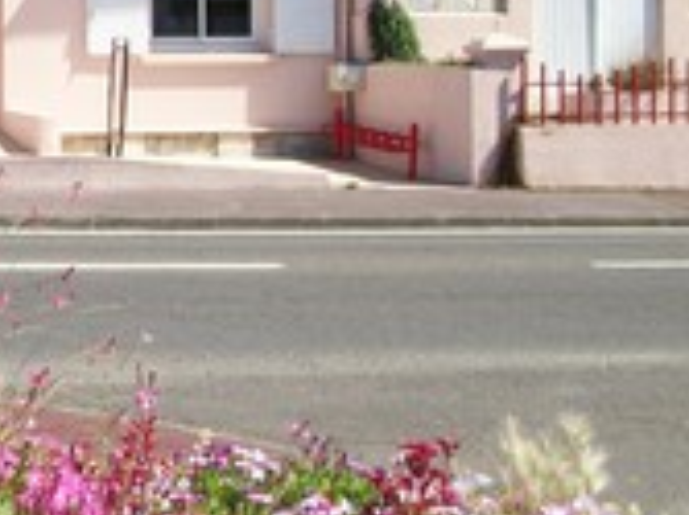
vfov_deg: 15.3
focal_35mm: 96
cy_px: 105
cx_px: -227
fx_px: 1909
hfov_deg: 18.8
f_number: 8.8
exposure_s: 1/125
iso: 80
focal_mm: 5.7
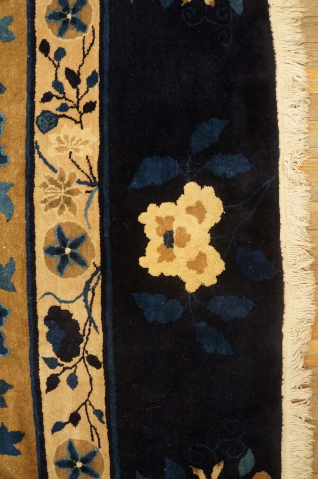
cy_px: 240
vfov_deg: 67.4
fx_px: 359
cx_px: 159
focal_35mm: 27
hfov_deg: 47.8
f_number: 4
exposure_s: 1/60
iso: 1600
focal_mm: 18
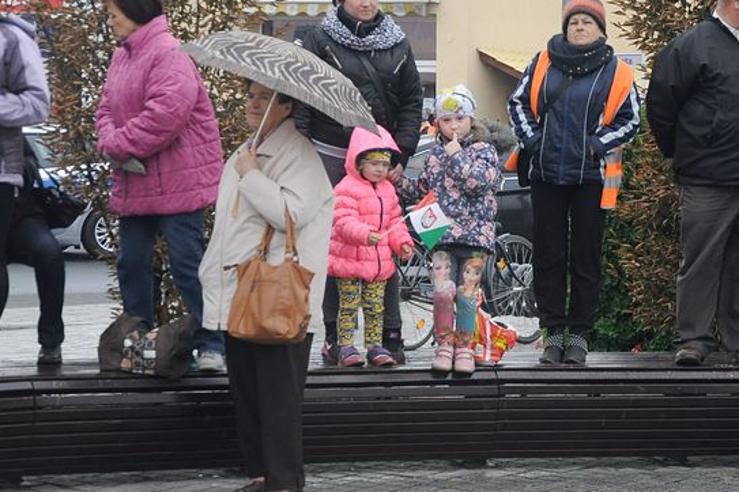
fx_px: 2792
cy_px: 200
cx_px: 446
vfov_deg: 10.1
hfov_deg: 15.1
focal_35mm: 136
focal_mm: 58
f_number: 5
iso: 800
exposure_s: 1/320
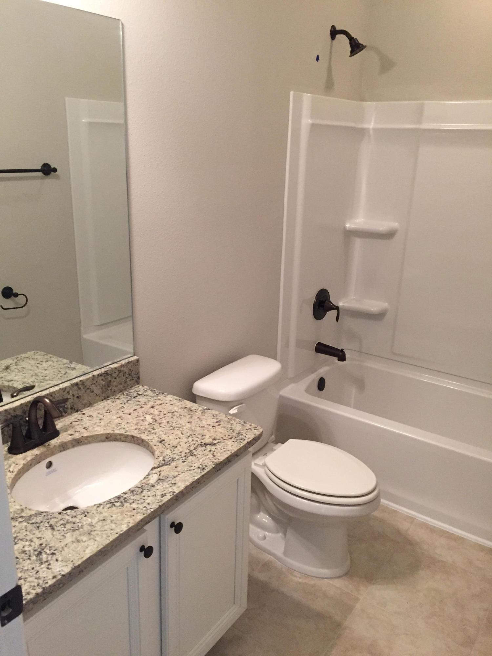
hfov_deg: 48.2
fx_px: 550
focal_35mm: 29
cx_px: 246
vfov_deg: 61.7
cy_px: 328
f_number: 2.2
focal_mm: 4.15
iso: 160
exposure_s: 1/30
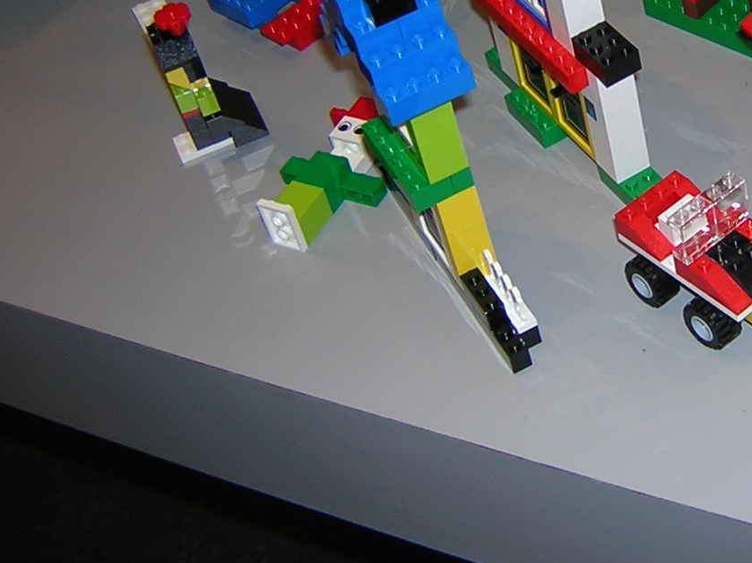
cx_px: 668
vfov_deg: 20.9
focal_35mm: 69
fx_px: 1499
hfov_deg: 27.2
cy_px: 73
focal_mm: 4.7
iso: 100
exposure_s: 1/60.1
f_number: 2.6
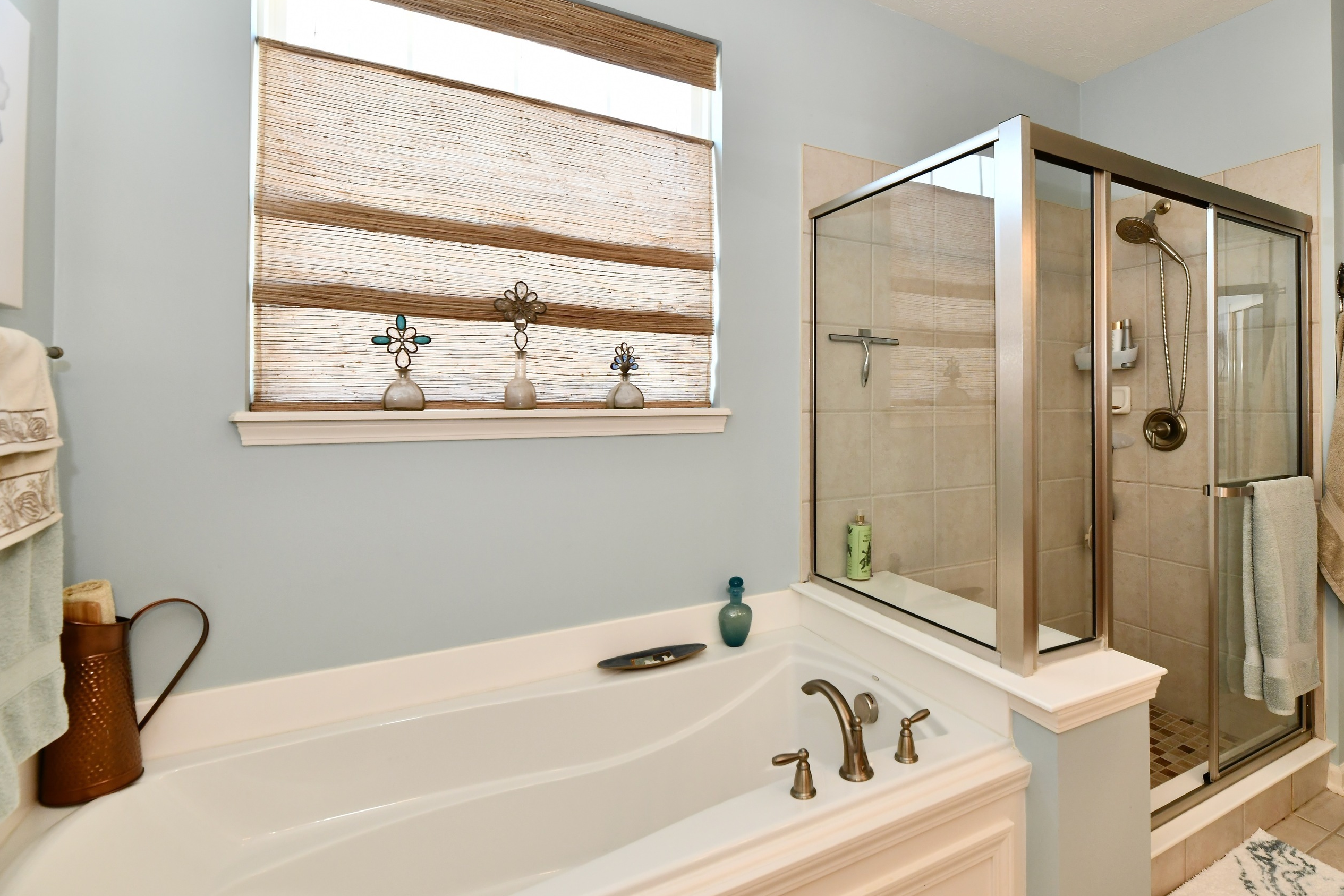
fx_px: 635
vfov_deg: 70.4
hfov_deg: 92.6
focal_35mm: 17
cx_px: 775
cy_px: 417
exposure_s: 1/60
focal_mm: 14
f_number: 6.3
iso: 640
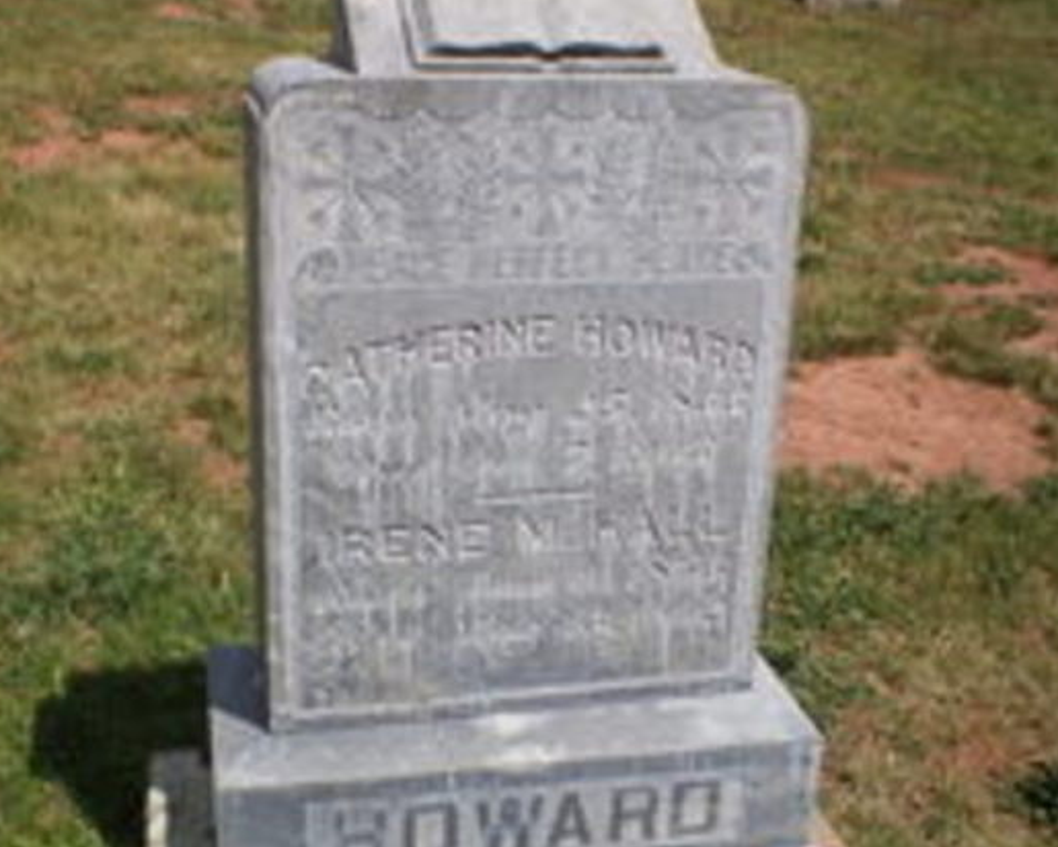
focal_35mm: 46
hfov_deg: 40.3
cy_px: 436
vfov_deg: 32.7
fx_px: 1440
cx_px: 485
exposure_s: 1/500
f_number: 4.6
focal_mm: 6.3
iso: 64
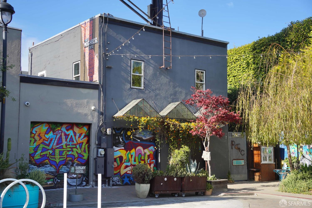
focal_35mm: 47
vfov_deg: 28.6
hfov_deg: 41.9
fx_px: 407
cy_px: 104
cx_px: 156
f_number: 5.6
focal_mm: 47
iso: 320
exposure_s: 1/1000
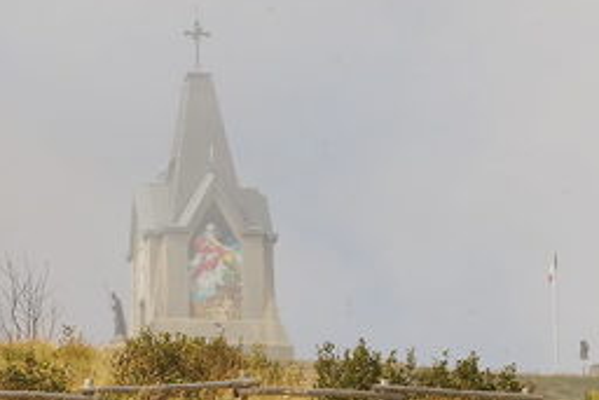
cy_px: 250
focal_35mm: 485
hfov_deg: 4.2
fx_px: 8074
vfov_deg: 2.8
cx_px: 271
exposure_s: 1/100
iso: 100
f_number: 14
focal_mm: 137.5
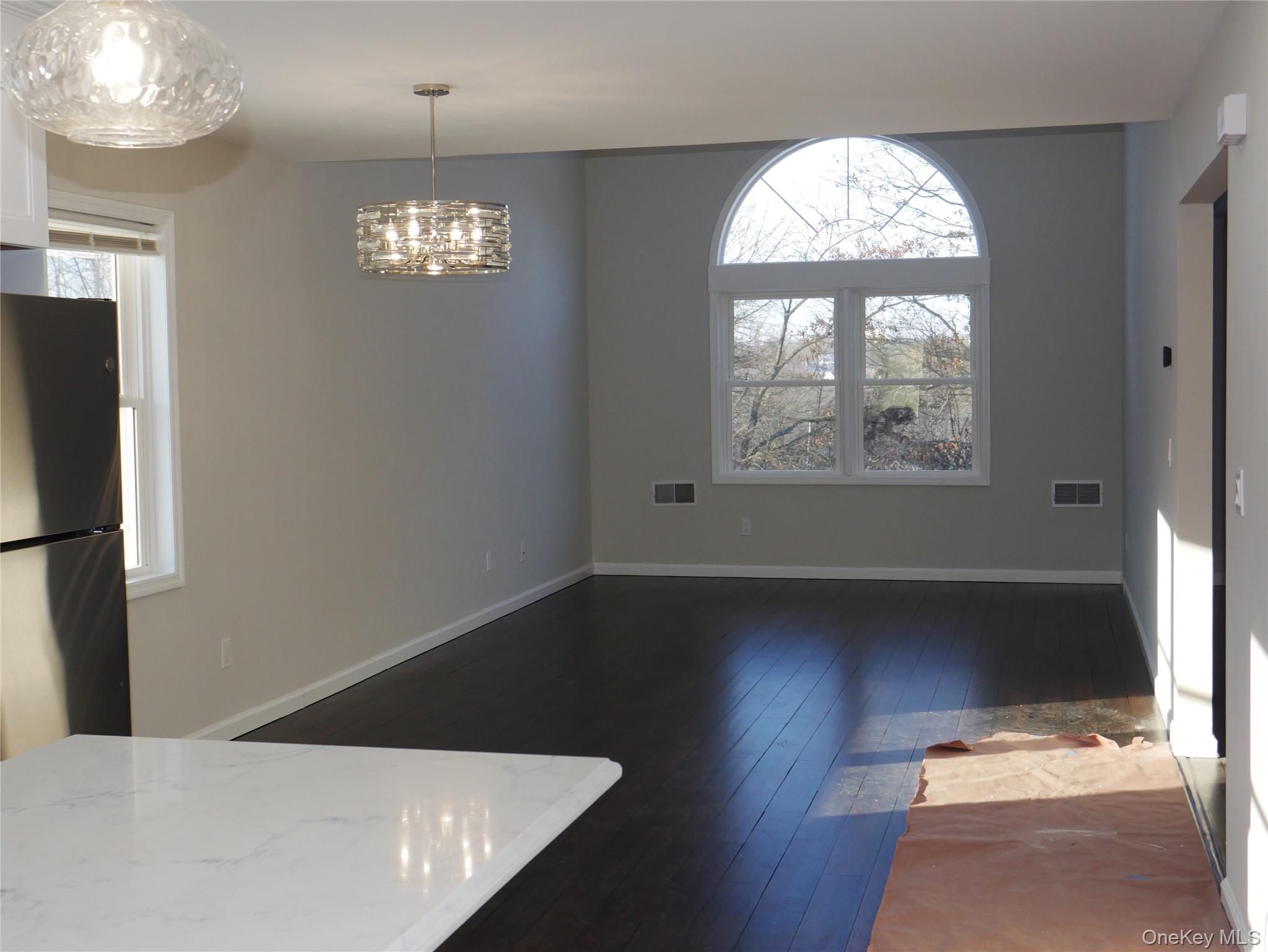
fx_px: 1612
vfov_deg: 32.9
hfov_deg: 42.9
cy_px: 476
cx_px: 634
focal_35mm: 44
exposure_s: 1/160
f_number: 6.3
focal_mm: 22
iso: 500
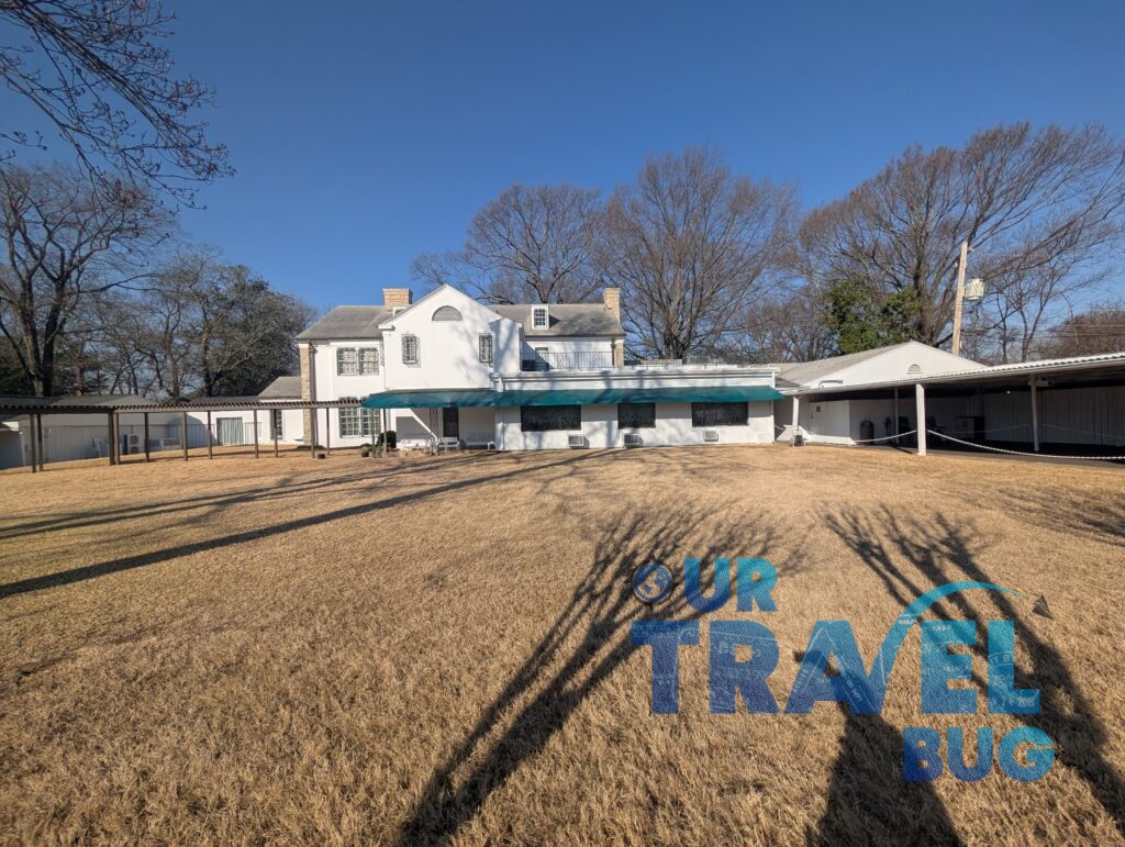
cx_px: 562
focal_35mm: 12
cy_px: 424
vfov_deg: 94.6
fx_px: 391
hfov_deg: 110.5
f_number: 1.7
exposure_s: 1/5848
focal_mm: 2.02
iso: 53
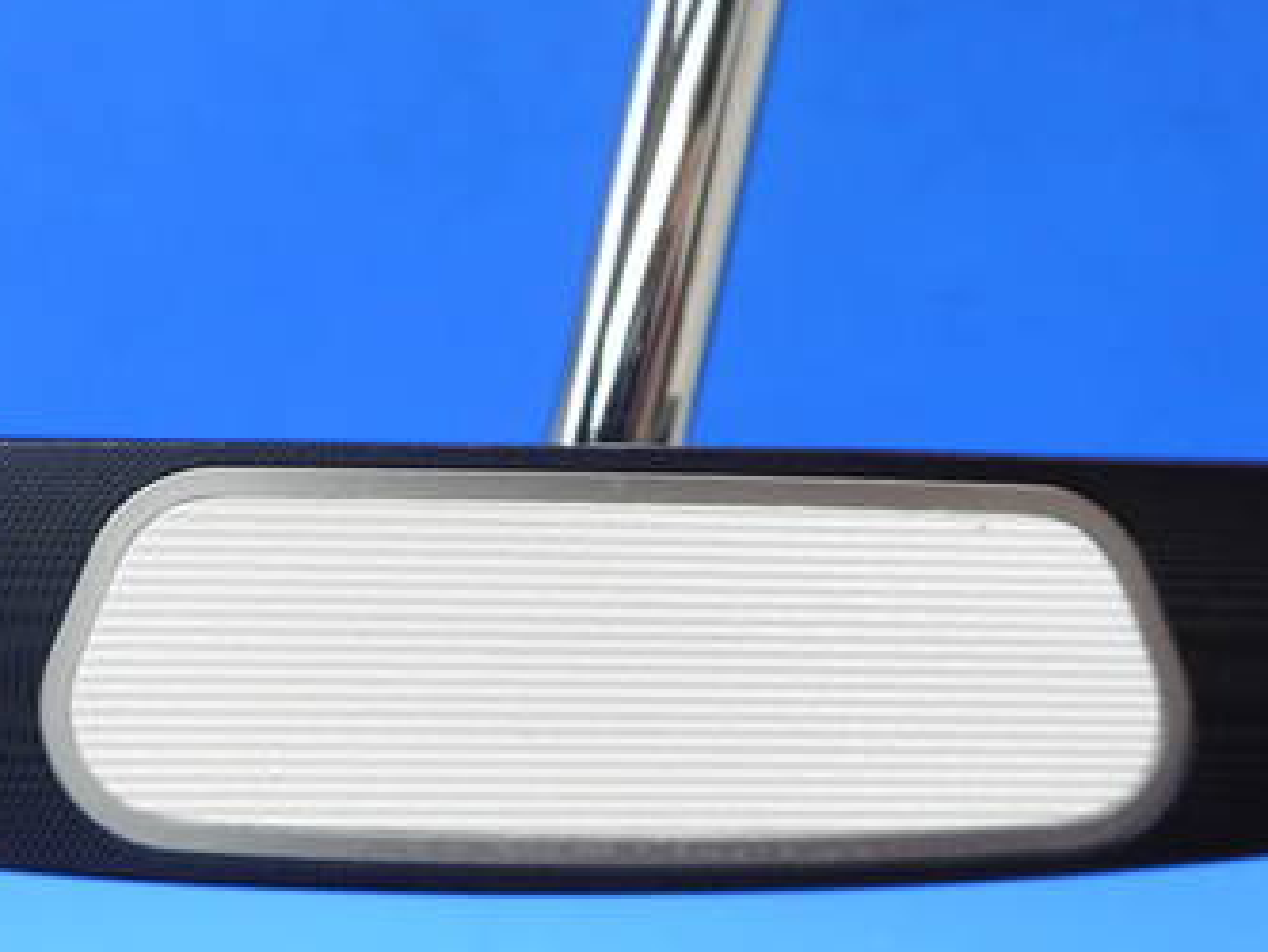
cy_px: 468
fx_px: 1759
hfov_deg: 39.6
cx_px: 560
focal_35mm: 48
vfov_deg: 30.3
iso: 140
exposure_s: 1/30
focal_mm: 4.5
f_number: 3.7
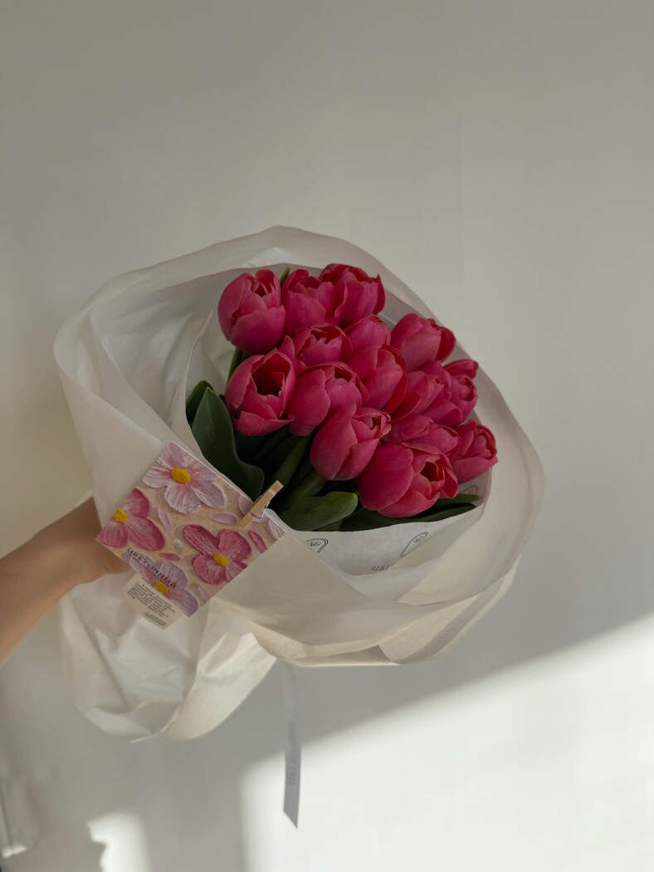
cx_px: 327
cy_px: 436
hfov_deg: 56.8
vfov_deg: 71.6
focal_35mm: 24
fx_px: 604
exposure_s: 1/2110
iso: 80
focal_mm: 6.76
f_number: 1.78
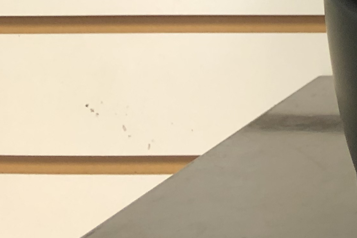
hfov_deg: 16.2
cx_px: 642
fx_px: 1051
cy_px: -218
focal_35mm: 106
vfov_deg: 11.7
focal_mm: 3.99
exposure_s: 1/20
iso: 40
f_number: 1.8
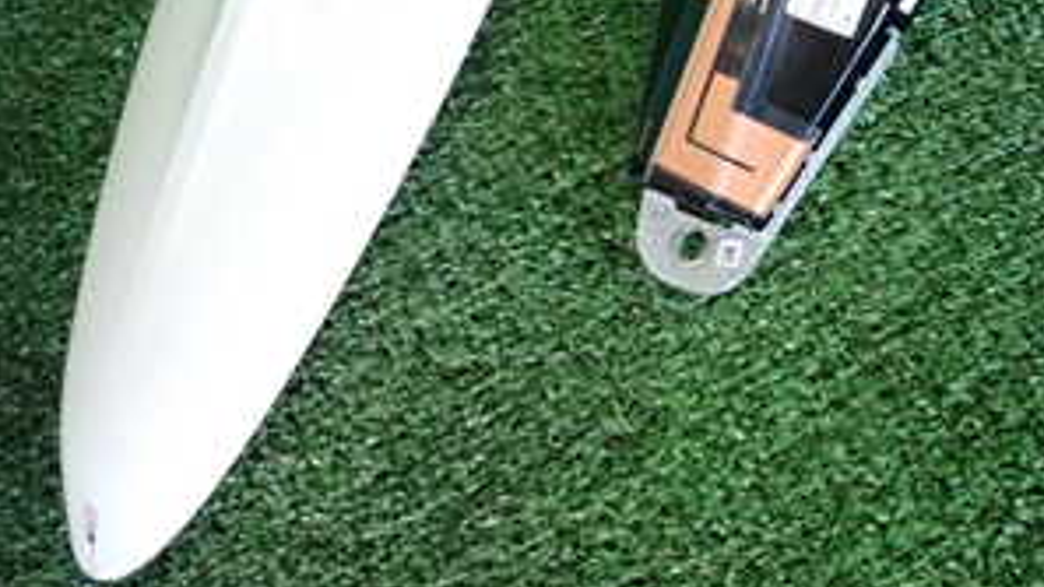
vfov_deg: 20.4
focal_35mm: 55
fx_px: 1522
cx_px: 928
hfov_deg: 35.7
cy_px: -123
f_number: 2
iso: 640
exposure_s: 1/125
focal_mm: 4.5
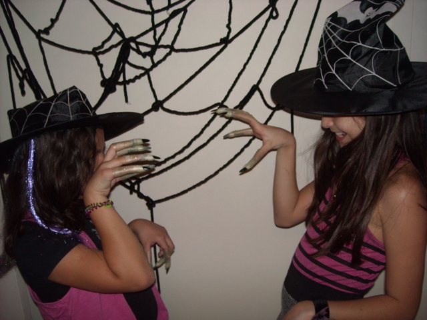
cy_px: 160
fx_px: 432
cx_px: 214
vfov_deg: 40.7
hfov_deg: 52.6
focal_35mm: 35
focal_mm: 5.7
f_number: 2.8
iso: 200
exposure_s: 1/60
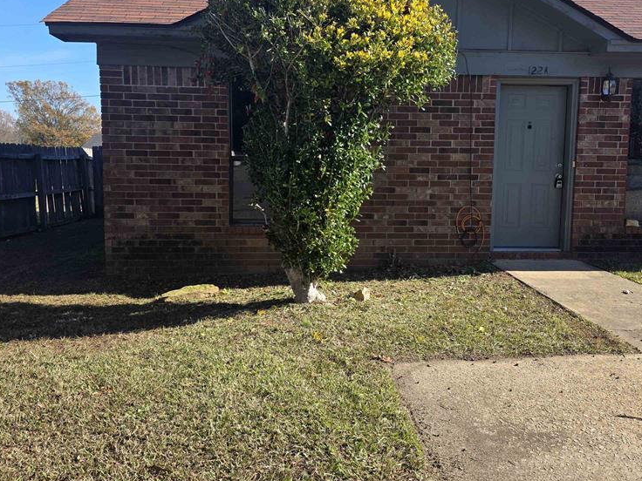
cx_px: 340
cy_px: 211
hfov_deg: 56.8
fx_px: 593
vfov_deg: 44.1
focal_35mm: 32
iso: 80
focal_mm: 6.3
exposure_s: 1/2443
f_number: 1.7
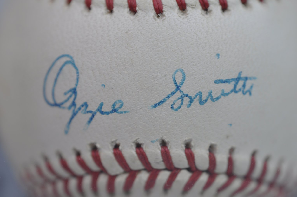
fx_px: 552
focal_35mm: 67
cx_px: 154
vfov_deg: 20.3
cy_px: 103
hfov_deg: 30.1
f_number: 3.5
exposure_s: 1/50
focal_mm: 40
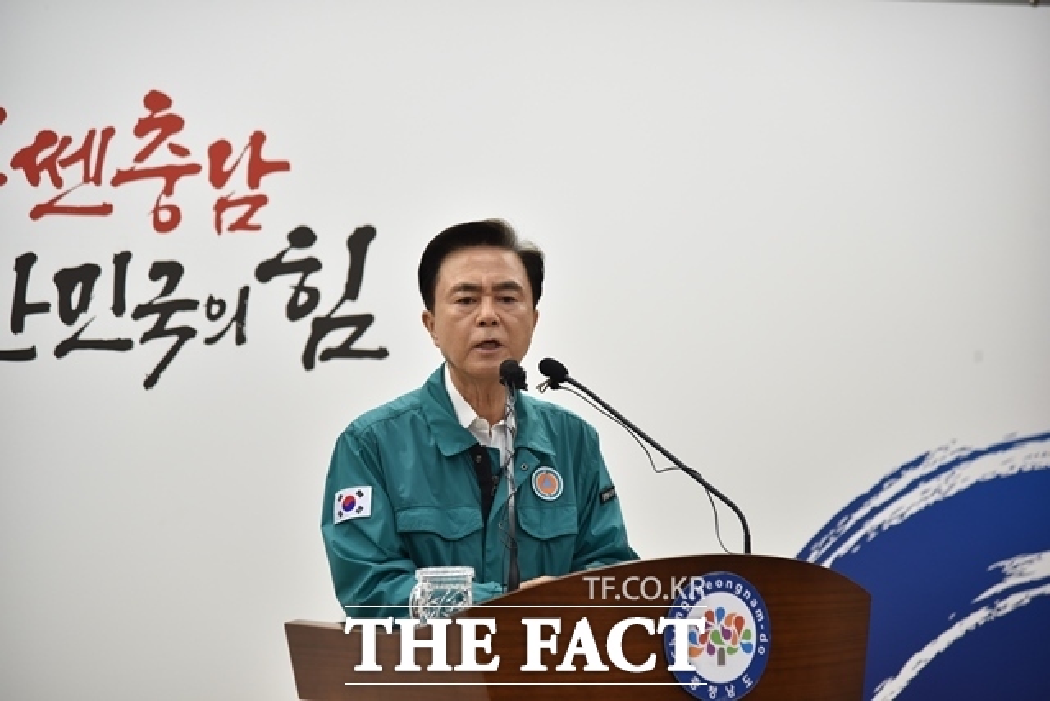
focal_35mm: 120
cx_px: 525
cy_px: 350
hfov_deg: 17.1
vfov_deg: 11.4
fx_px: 3501
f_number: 4
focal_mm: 120
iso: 800
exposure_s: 1/320
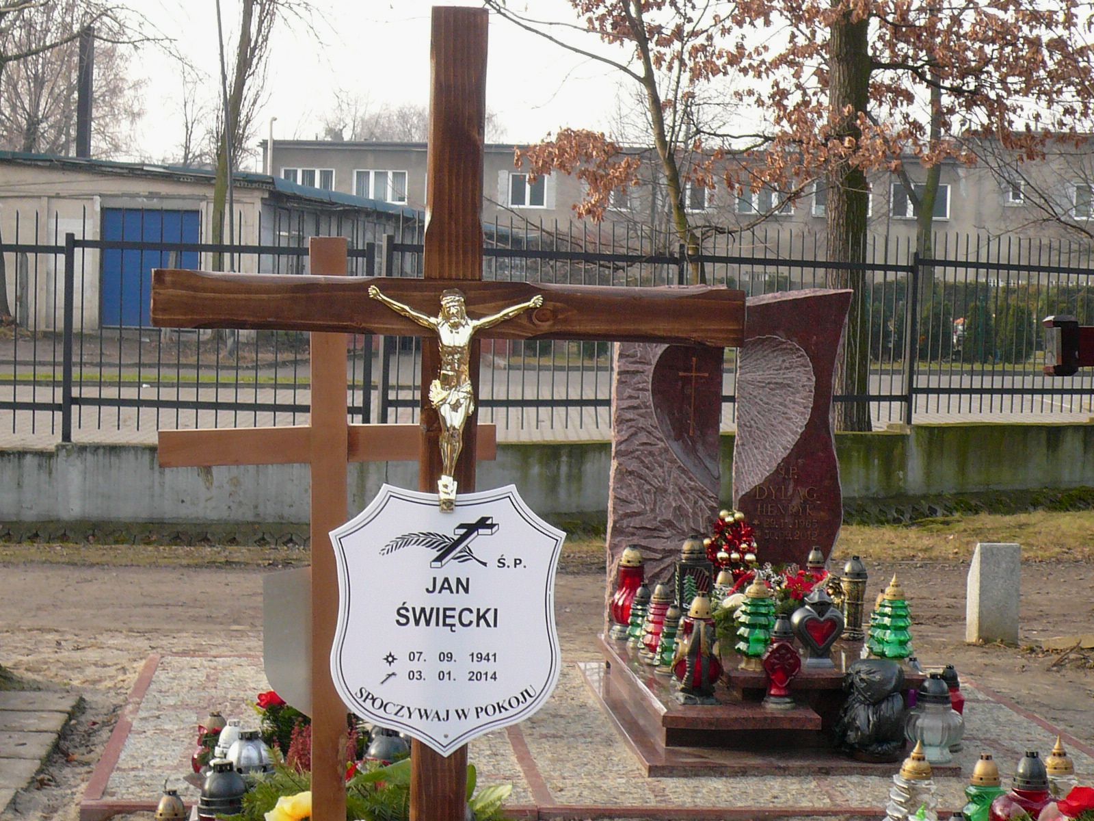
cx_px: 547
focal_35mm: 69
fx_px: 2181
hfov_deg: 28.2
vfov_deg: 21.3
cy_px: 410
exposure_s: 1/125
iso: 100
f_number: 3.5
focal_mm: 7.5
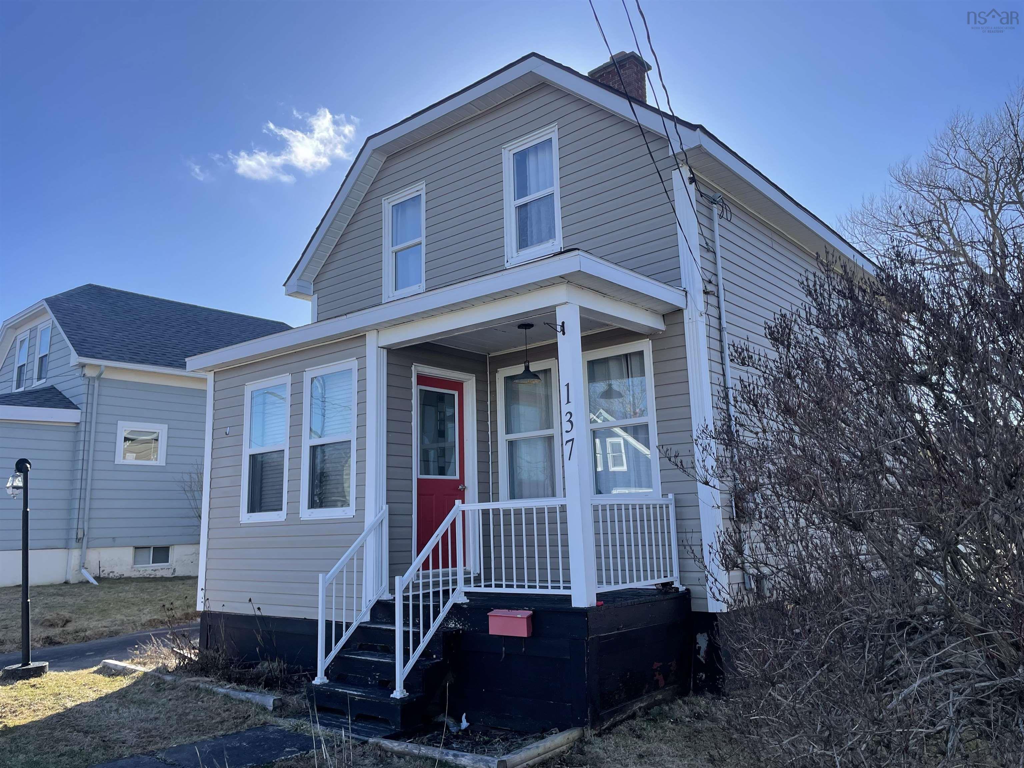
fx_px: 769
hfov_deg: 67.3
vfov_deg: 53.1
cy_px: 384
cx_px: 512
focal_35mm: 26
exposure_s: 1/1916
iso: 32
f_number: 1.6
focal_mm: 4.2
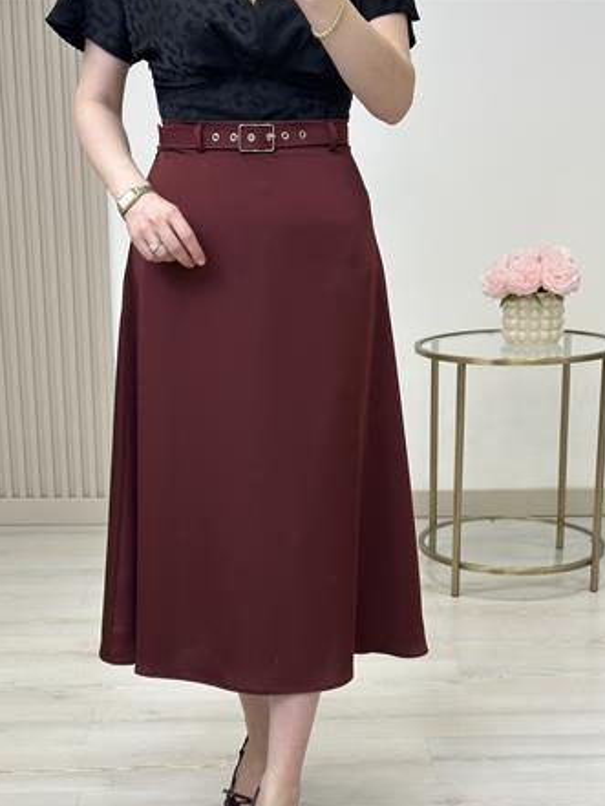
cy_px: 478
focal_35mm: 58
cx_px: 263
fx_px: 1351
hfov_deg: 25.2
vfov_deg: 33.1
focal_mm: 6.86
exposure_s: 1/166
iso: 64
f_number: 1.78
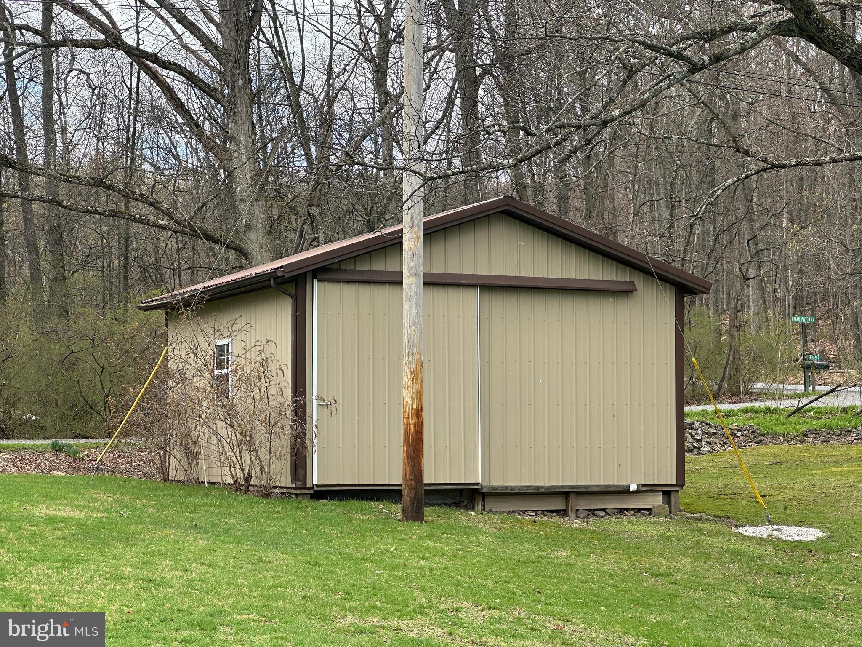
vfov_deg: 19.1
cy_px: 324
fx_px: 1917
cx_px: 431
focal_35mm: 77
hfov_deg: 25.3
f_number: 2.8
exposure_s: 1/155
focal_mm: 9
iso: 32
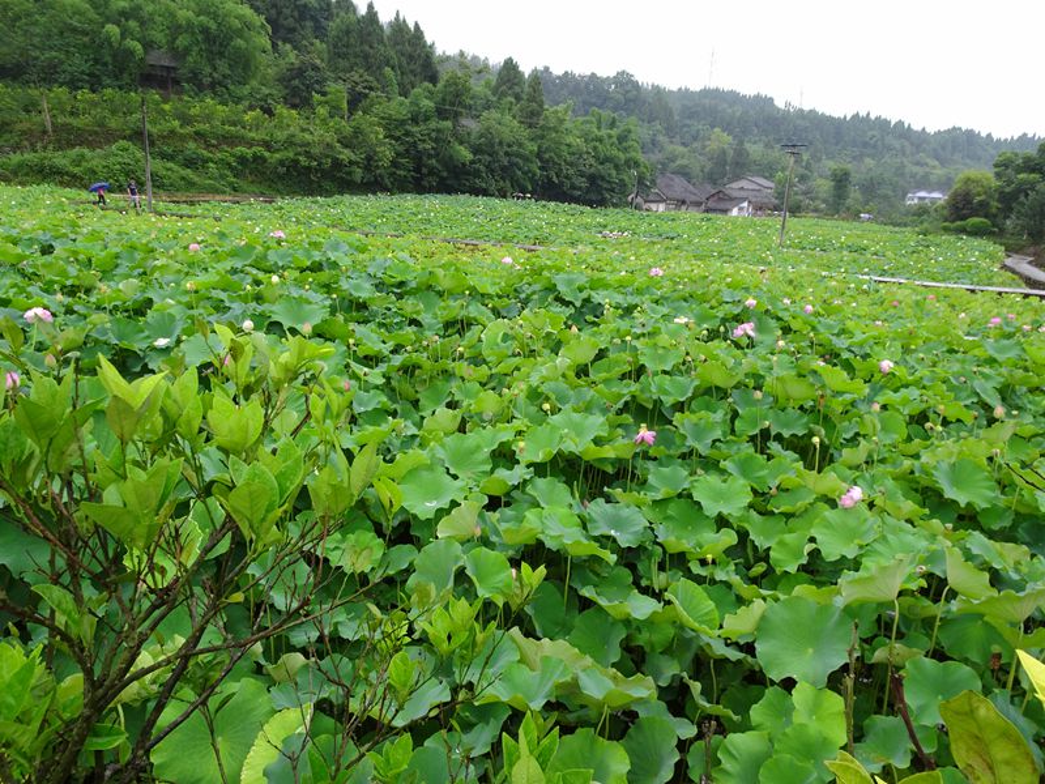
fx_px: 725
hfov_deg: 71.6
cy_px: 392
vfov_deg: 56.8
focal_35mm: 24
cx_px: 522
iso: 80
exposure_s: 1/50
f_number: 3.5
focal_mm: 4.12
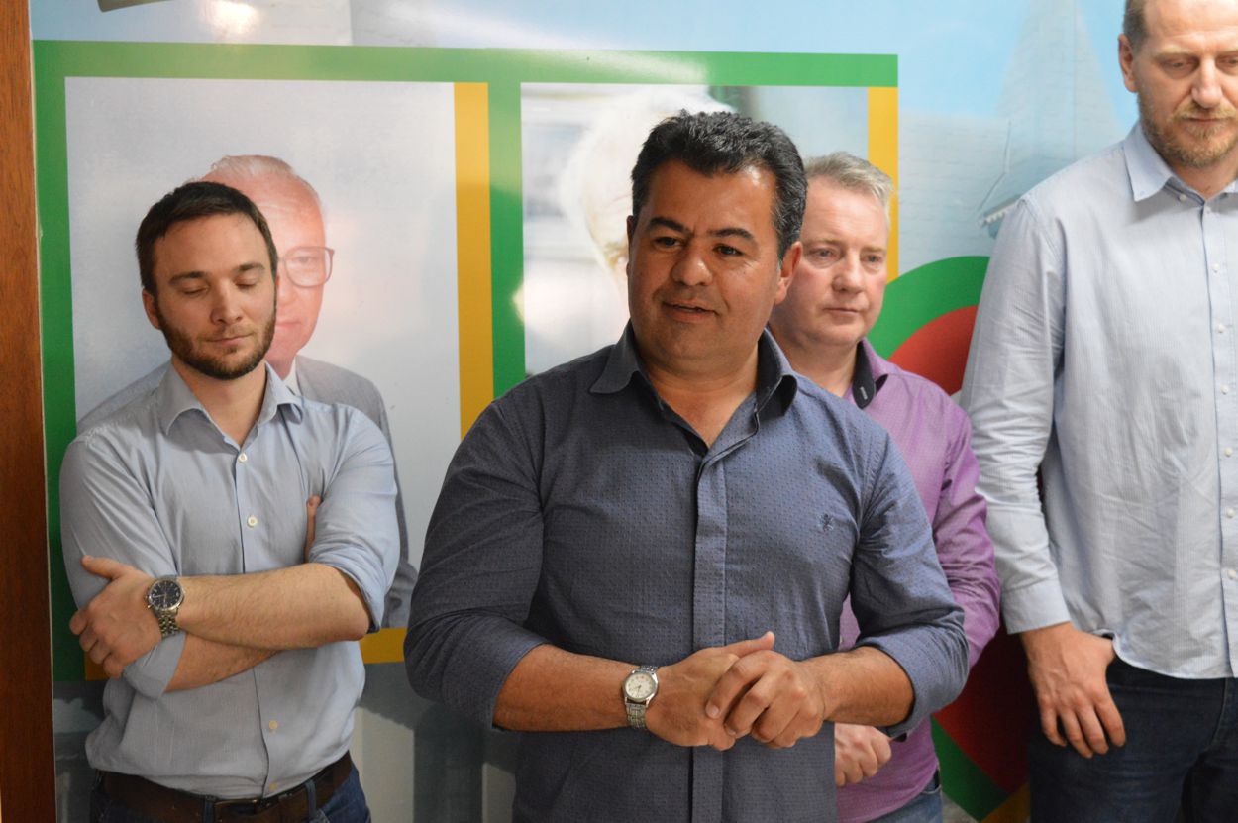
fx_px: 1855
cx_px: 619
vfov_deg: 25.0
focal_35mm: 54
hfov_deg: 36.9
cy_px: 412
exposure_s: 1/100
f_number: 8
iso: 3200
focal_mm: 36
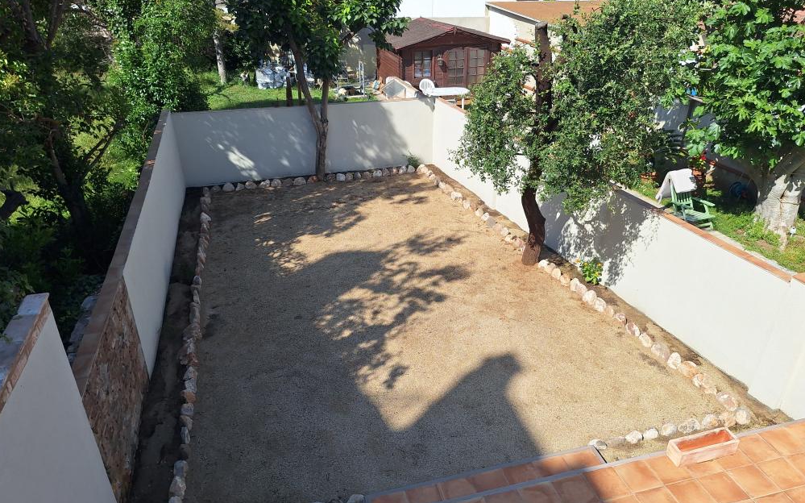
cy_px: 263
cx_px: 406
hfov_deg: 72.6
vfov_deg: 49.2
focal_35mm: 25
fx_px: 548
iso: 40
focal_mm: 5.54
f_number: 1.8
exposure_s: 1/3378
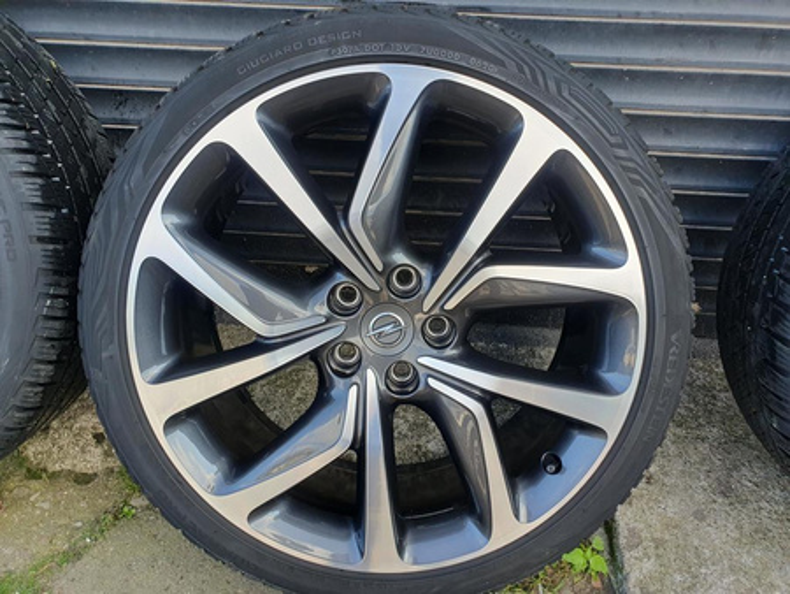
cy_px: 297
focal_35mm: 26
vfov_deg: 53.1
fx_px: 594
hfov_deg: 67.3
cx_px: 395
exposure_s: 1/215
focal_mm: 4.32
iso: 50
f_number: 2.4
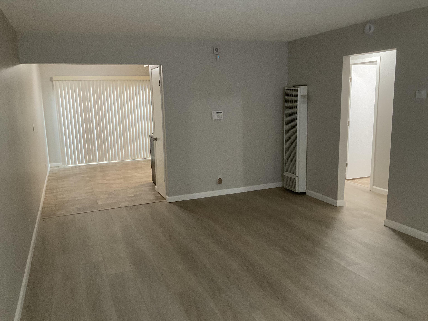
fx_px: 359
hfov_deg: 61.7
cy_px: 160
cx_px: 214
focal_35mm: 29
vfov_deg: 48.2
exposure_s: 1/60
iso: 200
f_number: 1.8
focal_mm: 3
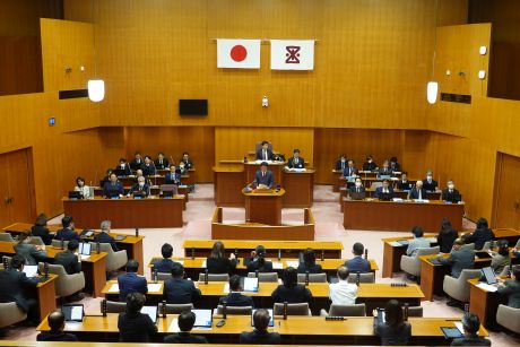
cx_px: 260
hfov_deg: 48.4
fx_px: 578
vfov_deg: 33.4
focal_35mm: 40
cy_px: 174
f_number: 4
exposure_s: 1/30
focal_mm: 14.99
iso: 800
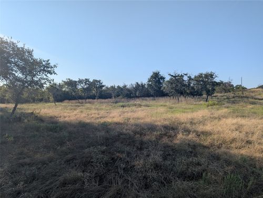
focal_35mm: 24
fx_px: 183
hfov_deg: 71.5
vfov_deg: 57.0
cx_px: 132
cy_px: 99
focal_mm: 6.81
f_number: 1.85
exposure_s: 1/2762
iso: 44
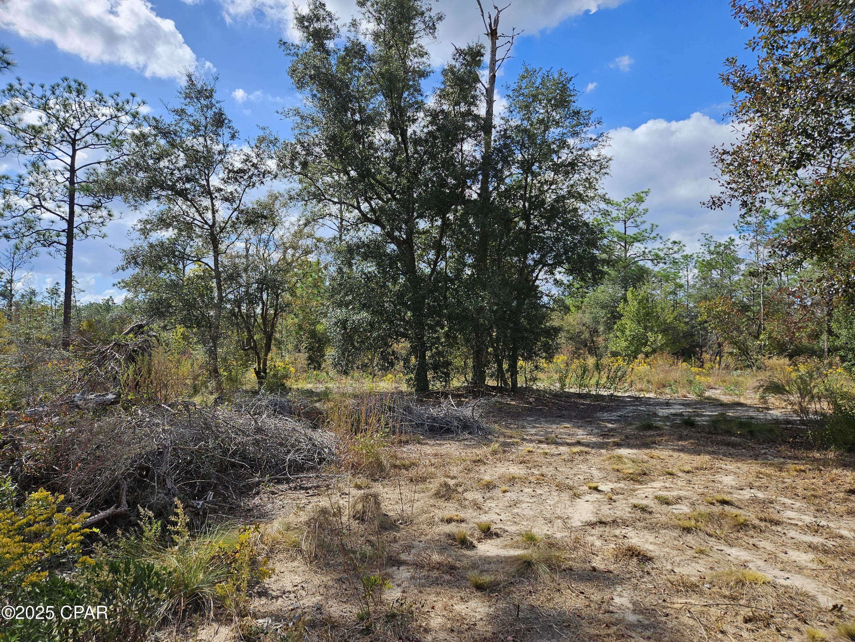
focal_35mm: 23
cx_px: 428
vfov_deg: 58.9
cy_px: 321
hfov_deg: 73.9
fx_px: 568
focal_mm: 5.4
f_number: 1.8
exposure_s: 1/1879
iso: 25
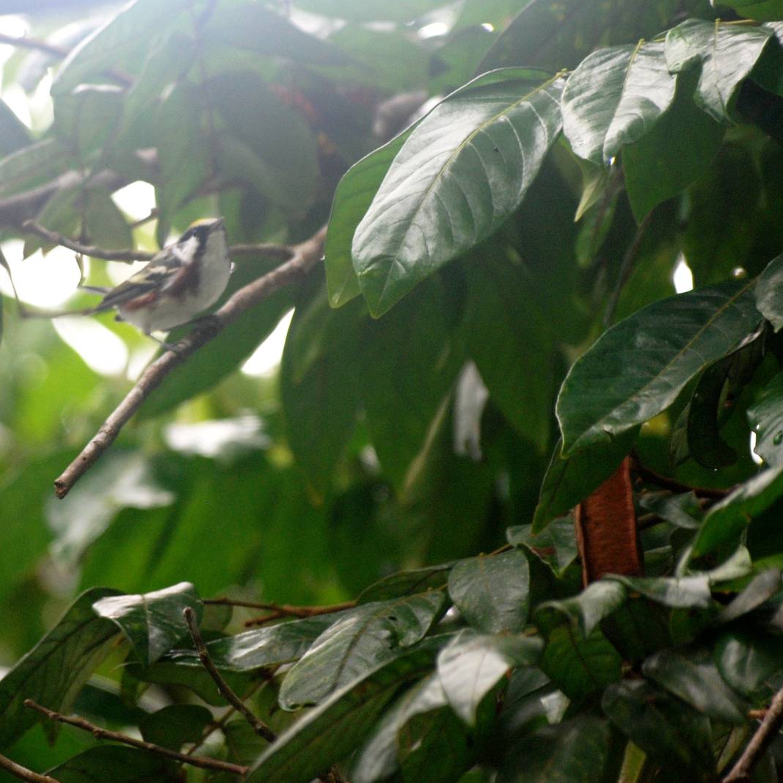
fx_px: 10774
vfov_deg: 4.2
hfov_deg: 4.2
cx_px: 328
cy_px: 392
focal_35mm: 421
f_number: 5.3
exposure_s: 1/250
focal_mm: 220
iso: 400
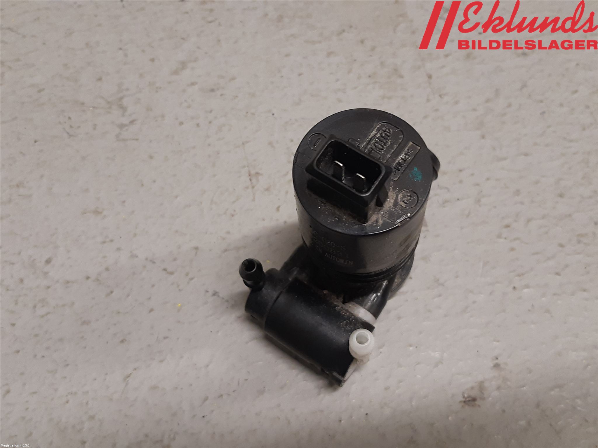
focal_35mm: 26
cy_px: 224
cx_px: 299
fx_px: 449
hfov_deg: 67.3
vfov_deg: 53.1
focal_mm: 3.93
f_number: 1.7
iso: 125
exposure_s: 1/50
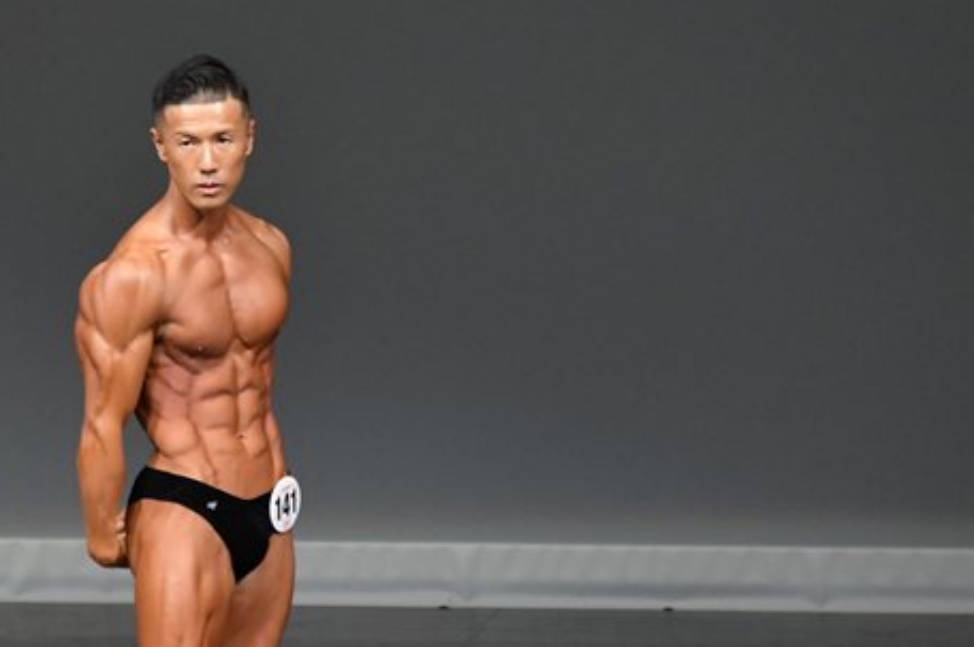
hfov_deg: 3.2
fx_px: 17243
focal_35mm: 638
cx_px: 189
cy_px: 510
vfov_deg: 2.2
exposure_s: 1/400
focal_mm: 250
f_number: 5.6
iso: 4000
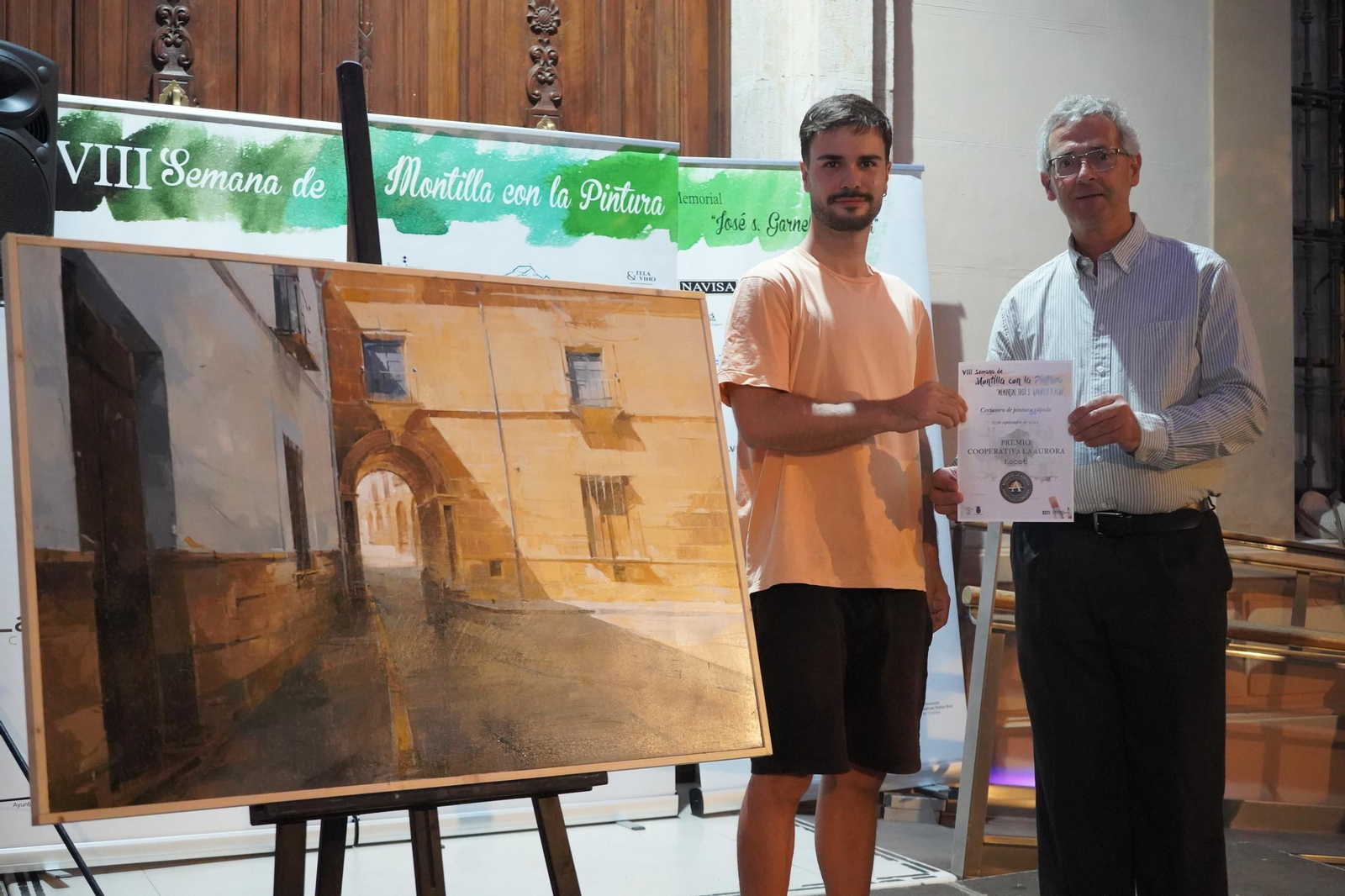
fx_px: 1718
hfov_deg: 42.8
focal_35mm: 46
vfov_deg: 29.2
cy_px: 448
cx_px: 672
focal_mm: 46
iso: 12800
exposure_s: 1/60
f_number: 4.5
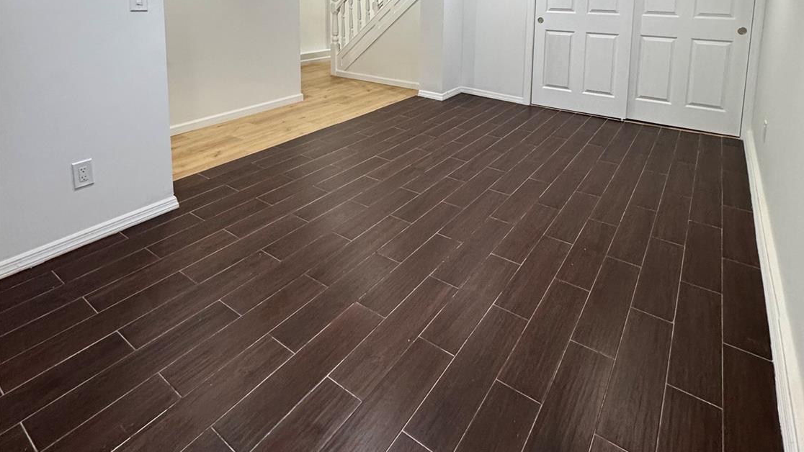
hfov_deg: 83.8
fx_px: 448
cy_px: 43
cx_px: 412
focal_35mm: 21
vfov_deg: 47.9
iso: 250
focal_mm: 2.22
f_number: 2.2
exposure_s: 1/120
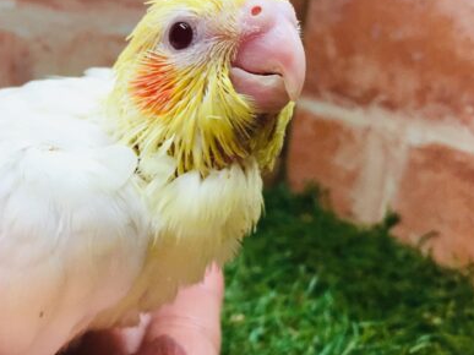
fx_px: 657
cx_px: 108
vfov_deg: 30.0
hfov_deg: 38.4
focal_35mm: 48
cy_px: 120
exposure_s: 1/30
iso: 50
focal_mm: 4.15
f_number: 2.2
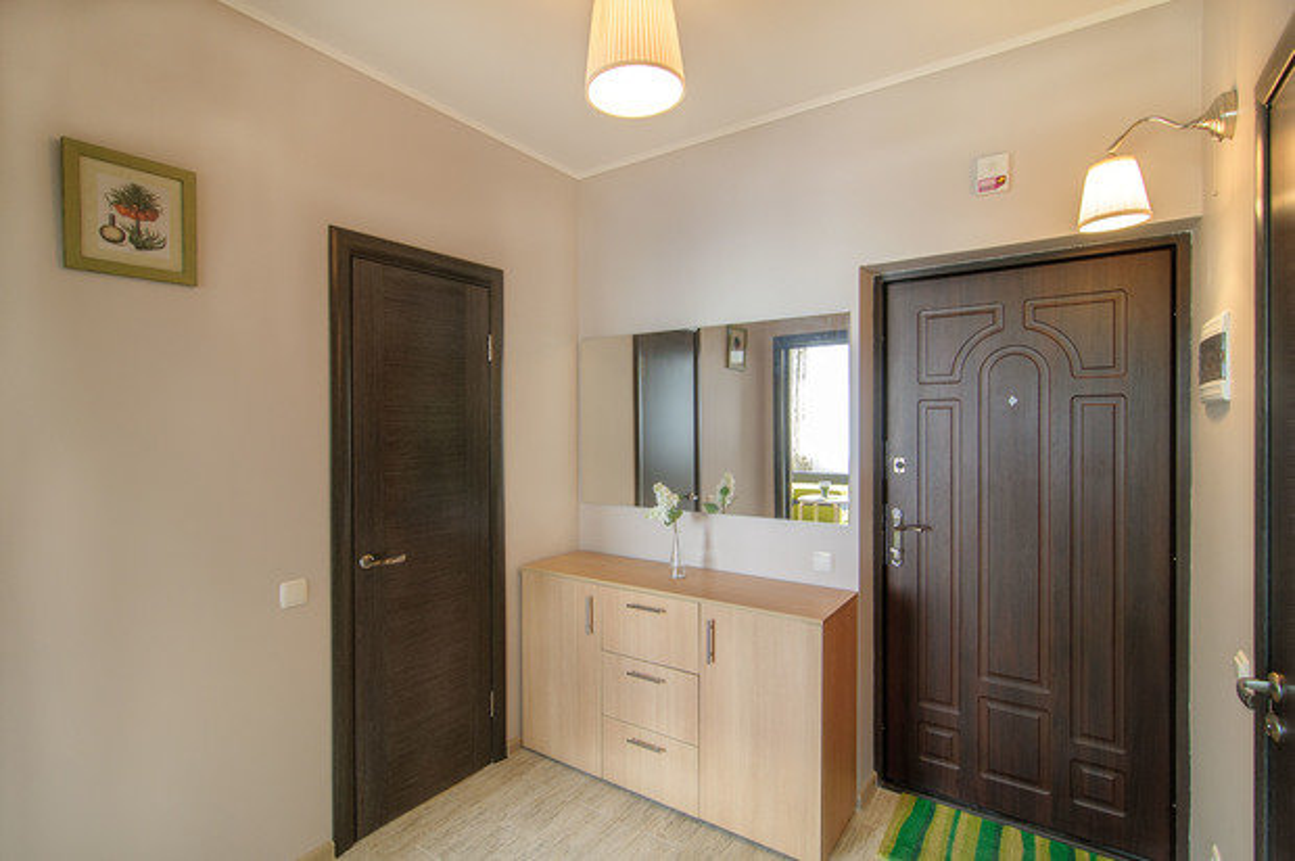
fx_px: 593
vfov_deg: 71.9
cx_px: 648
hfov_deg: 95.0
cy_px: 430
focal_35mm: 16
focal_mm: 11
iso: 200
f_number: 8
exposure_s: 1/6
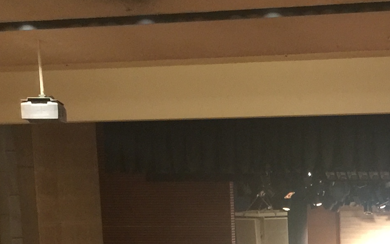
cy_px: 438
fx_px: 1127
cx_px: 378
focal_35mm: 106
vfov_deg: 11.5
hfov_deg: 19.2
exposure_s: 1/15
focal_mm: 4.15
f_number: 2.2
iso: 125
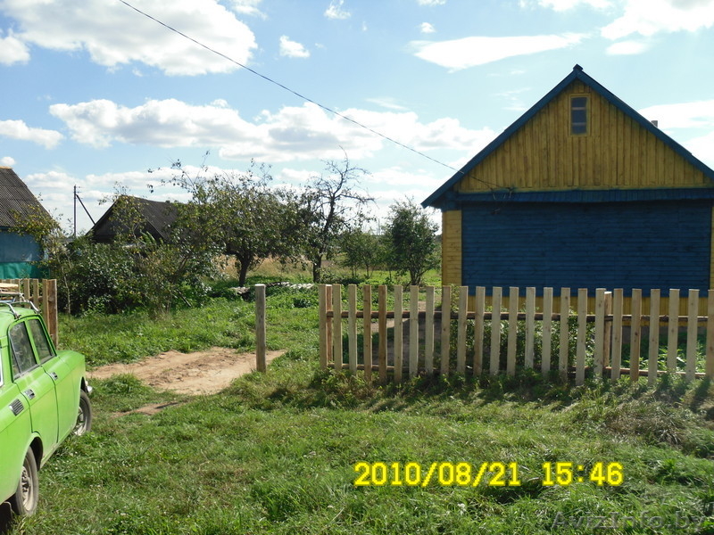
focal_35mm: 34
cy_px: 268
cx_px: 357
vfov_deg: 41.8
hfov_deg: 54.0
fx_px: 701
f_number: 8.1
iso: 80
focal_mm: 6
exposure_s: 1/145
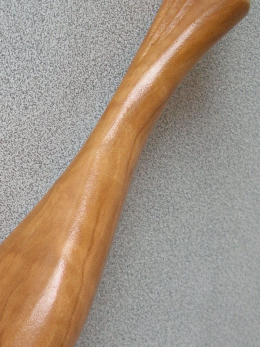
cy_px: 258
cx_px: 38
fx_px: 752
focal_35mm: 75
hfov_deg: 19.3
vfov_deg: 25.7
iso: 50
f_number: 2.8
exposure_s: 1/8
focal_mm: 5.8
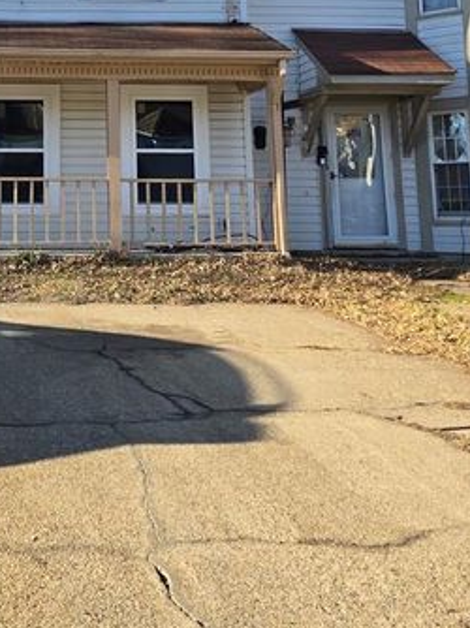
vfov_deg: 39.0
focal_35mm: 46
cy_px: 93
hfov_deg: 29.8
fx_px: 834
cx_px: 24
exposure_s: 1/262
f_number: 1.7
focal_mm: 6.3
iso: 12
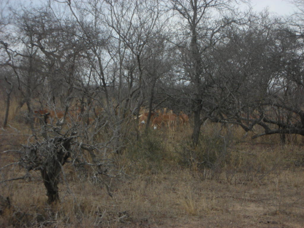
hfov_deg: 18.7
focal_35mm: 105
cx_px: 152
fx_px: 922
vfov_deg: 14.1
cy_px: 114
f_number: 5.4
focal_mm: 17.4
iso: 107
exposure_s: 1/120
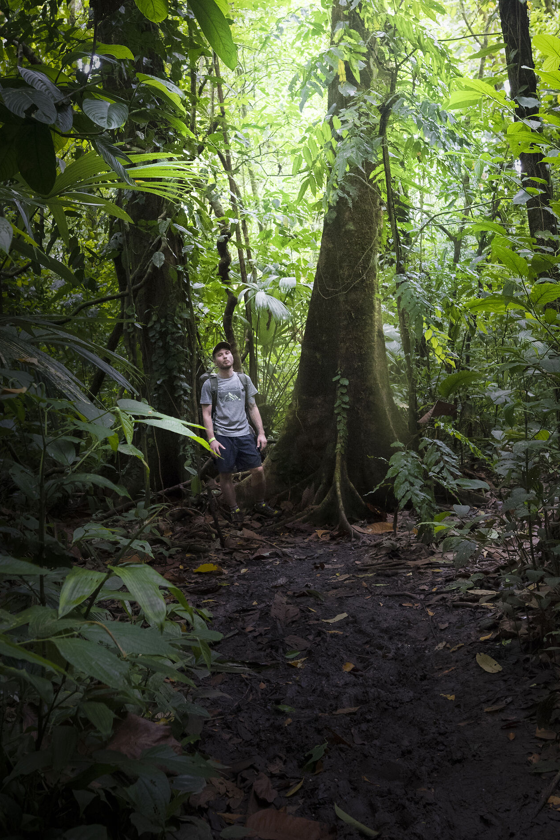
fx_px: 887
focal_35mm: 38
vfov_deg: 50.5
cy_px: 358
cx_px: 218
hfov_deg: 34.9
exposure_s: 1/125
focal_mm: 20
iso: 6400
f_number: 5.6
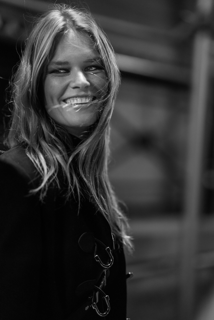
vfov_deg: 23.9
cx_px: 107
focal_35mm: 85
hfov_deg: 16.1
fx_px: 758
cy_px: 160
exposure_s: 1/250
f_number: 1.4
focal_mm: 85
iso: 400
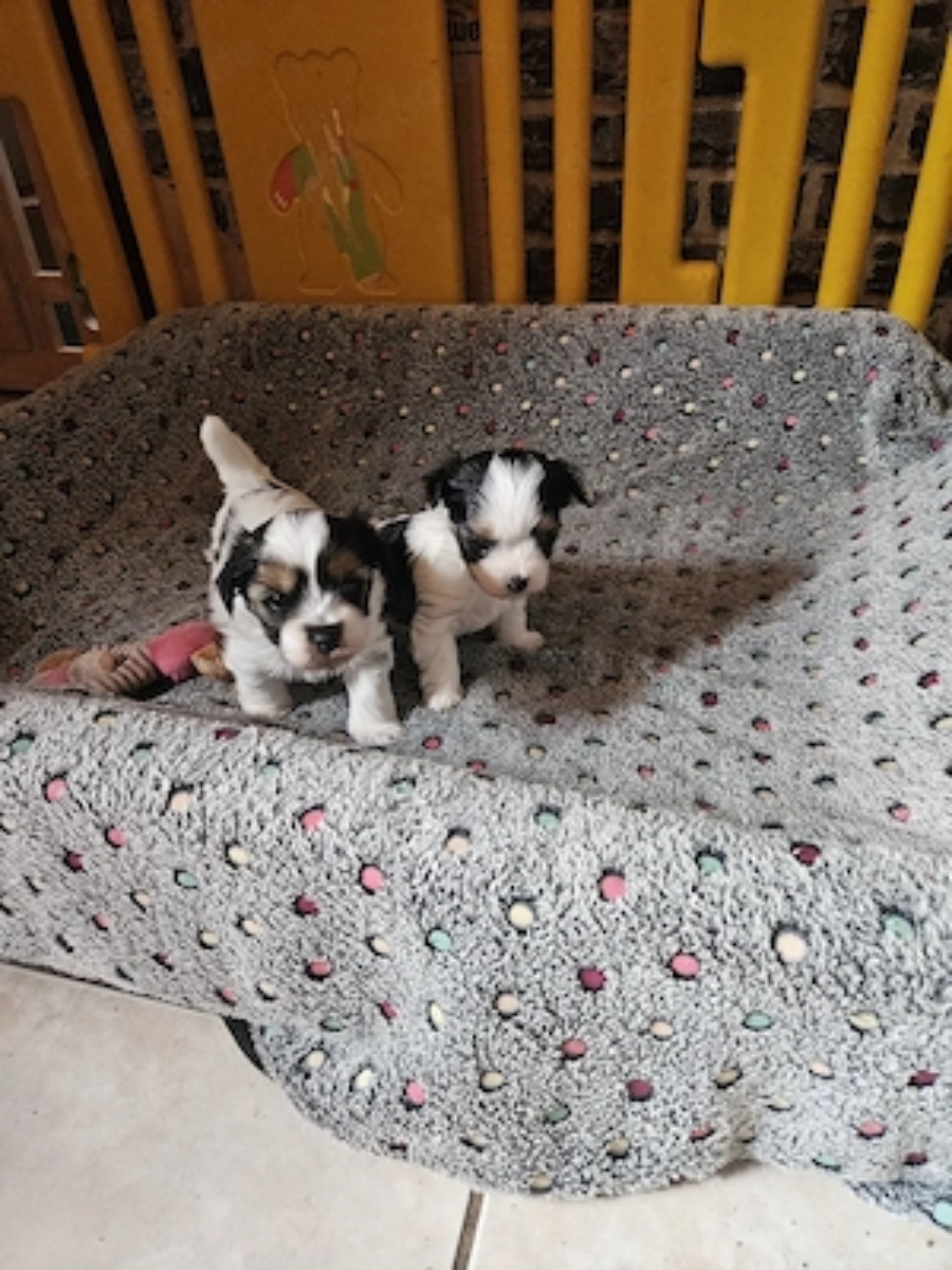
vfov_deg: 73.9
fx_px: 843
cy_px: 635
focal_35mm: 23
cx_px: 476
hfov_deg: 58.9
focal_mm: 5.4
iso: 500
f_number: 1.8
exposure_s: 1/50.3
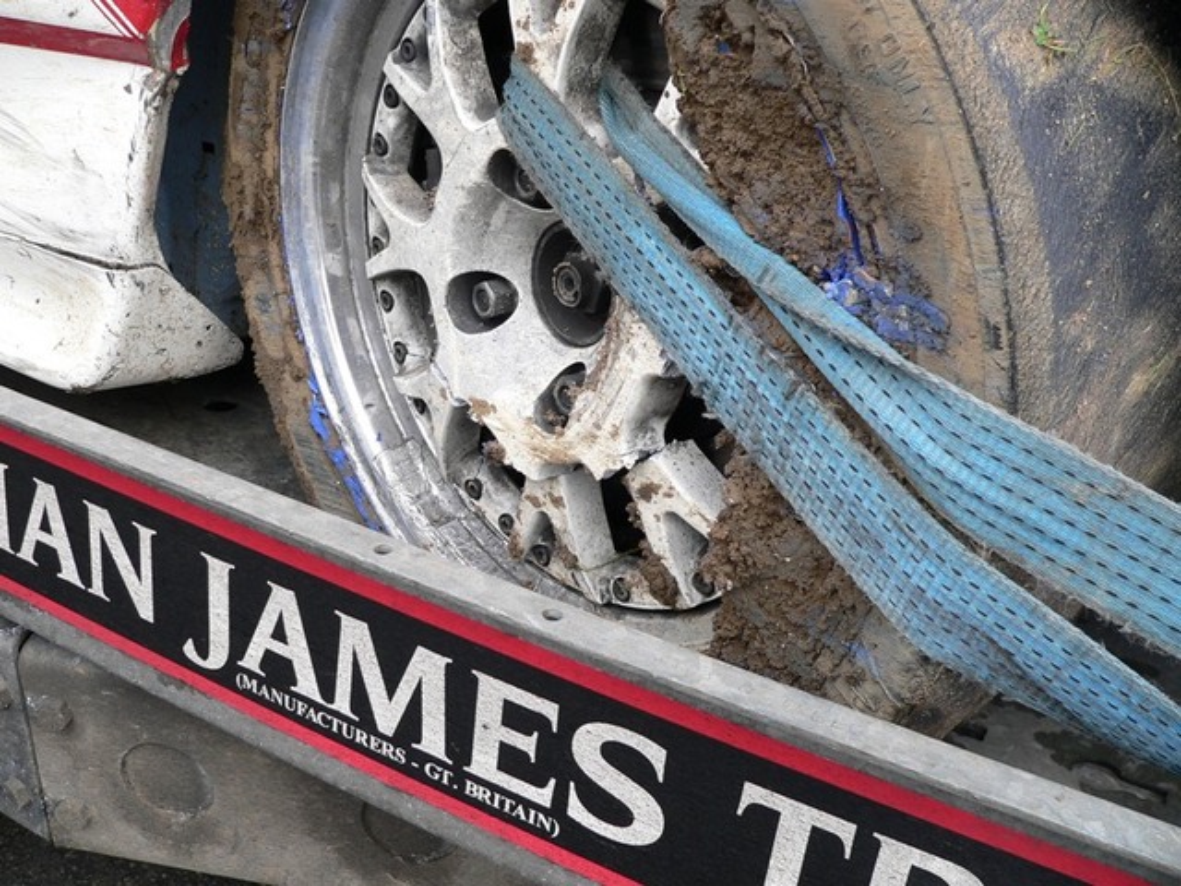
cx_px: 590
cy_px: 443
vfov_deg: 39.7
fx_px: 1228
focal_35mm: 36
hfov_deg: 51.4
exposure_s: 1/60
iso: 100
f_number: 2.8
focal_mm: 6
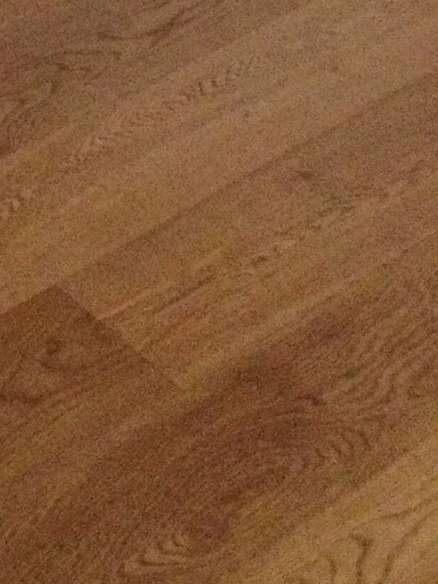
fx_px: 2328
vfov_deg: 13.4
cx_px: -241
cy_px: -327
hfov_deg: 10.3
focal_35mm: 138
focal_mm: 4.28
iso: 640
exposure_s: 1/15
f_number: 2.4
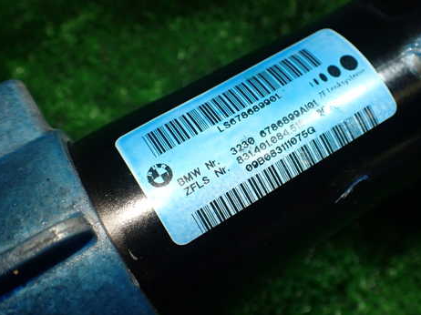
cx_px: 253
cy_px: 147
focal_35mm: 39
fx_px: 474
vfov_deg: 36.8
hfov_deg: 47.6
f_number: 2.3
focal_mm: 5.4
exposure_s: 1/125
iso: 320
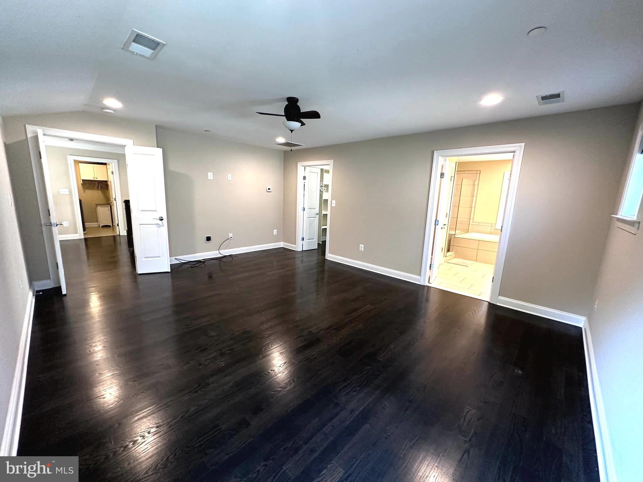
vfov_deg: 85.7
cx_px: 322
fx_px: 260
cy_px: 241
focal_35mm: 14
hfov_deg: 102.1
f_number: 2.2
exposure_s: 1/60
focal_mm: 2.22
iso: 200
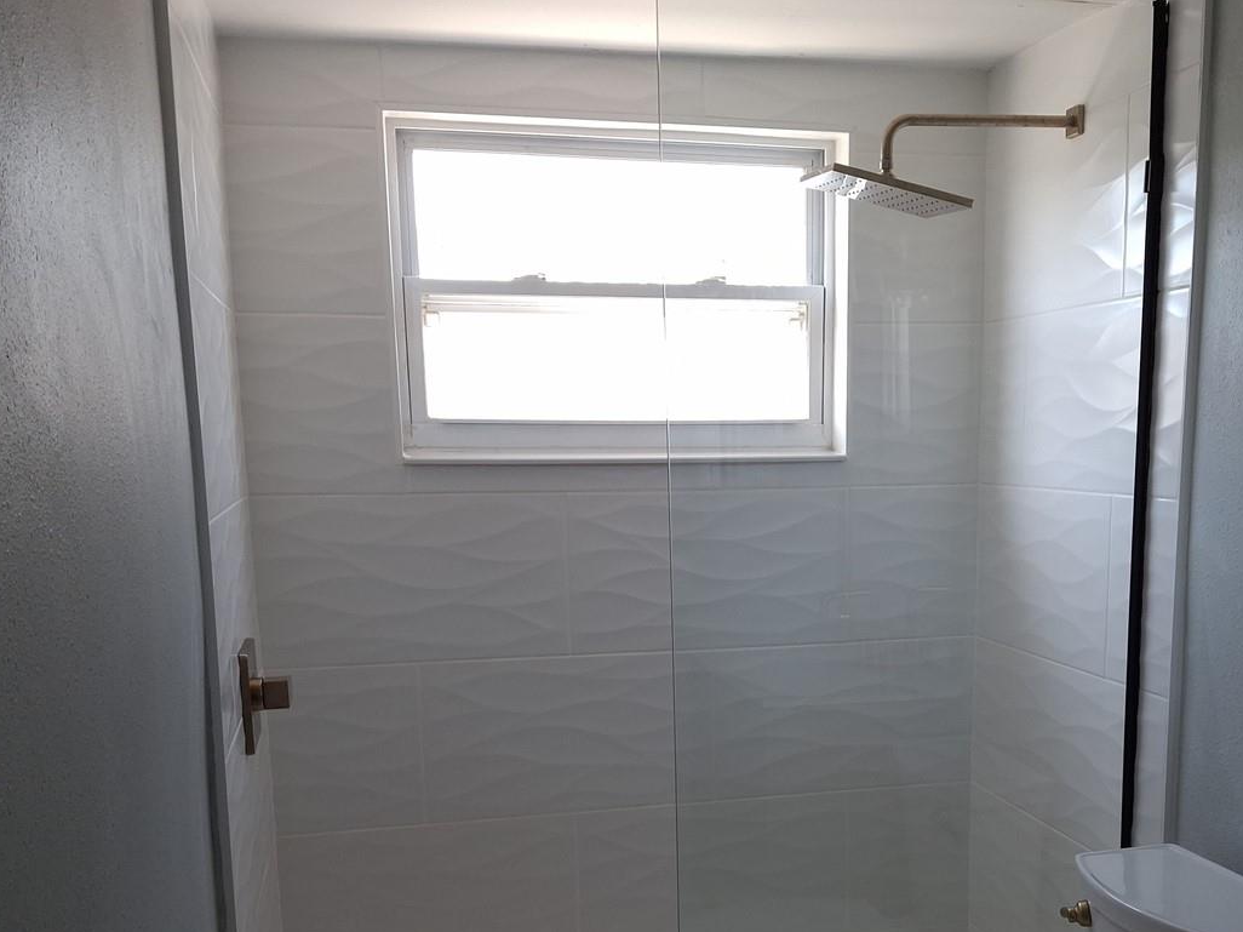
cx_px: 763
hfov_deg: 47.5
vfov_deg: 36.2
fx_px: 1400
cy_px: 667
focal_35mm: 39
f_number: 1.8
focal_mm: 4.69
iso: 125
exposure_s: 1/100
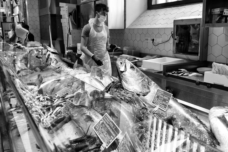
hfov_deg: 54.4
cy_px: 76
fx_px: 222
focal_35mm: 35
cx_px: 114
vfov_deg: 37.9
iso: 1600
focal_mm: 35
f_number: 8
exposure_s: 1/125
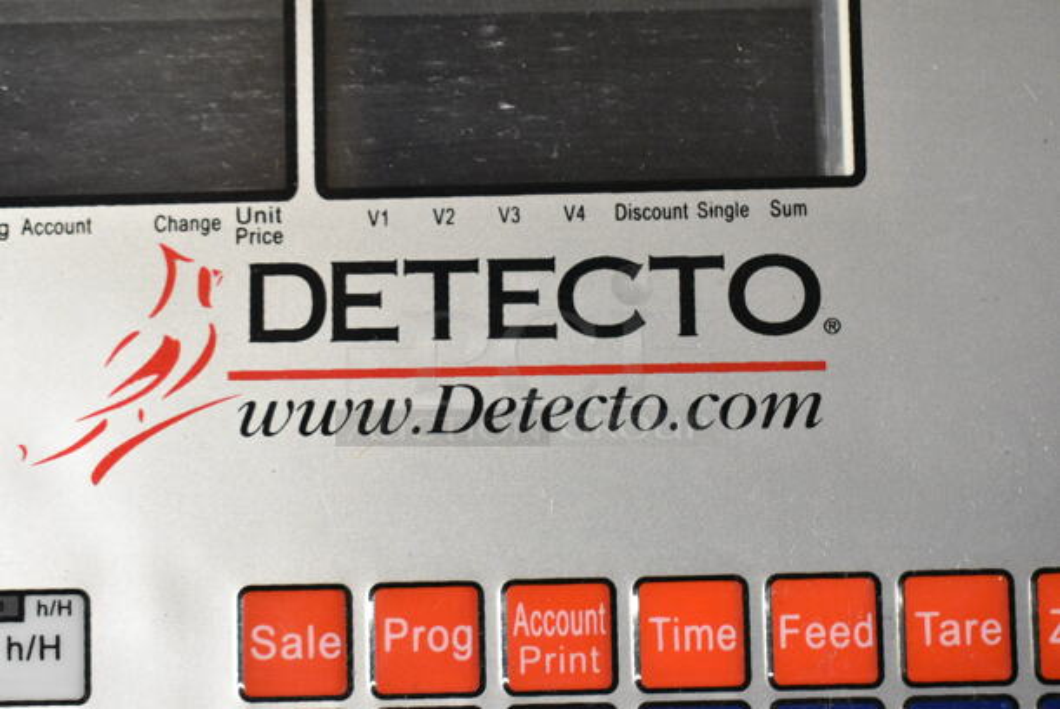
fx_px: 1768
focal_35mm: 60
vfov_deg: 22.7
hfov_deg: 33.4
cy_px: 354
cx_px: 530
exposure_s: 1/160
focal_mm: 40
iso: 6400
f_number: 6.3
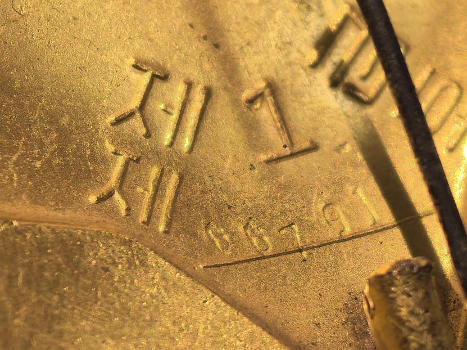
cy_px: 132
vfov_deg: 4.6
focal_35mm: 324
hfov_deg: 6.1
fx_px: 4372
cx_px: 178
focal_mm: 15
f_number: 2.1
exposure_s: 1/100
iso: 160
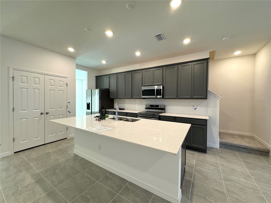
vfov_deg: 85.7
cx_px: 136
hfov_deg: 102.1
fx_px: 110
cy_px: 102
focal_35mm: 14
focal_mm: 2.22
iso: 200
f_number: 2.2
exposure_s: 1/120
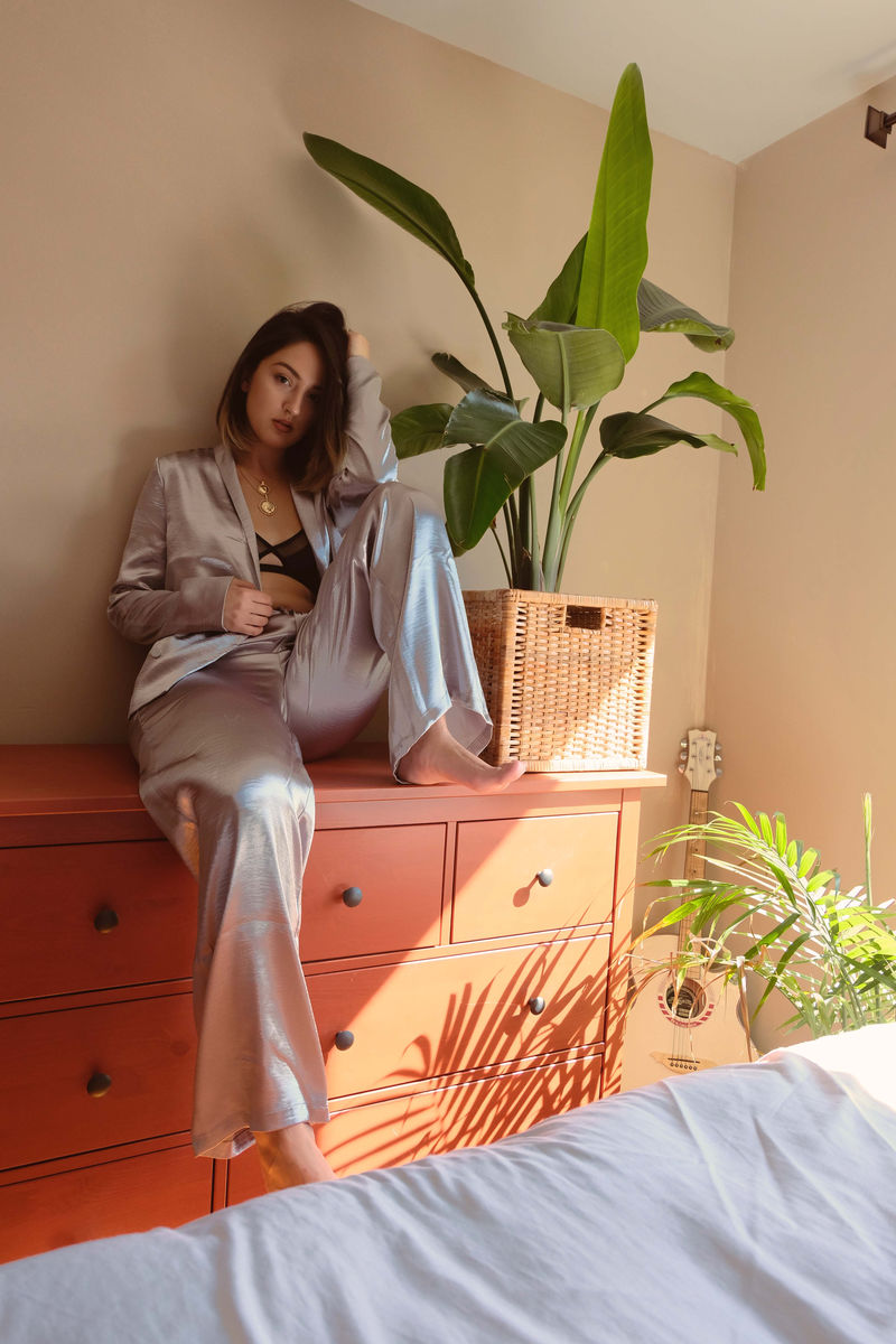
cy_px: 672
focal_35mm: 24
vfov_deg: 73.7
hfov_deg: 53.1
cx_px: 448
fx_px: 896
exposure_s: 1/125
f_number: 4
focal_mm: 16
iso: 1000
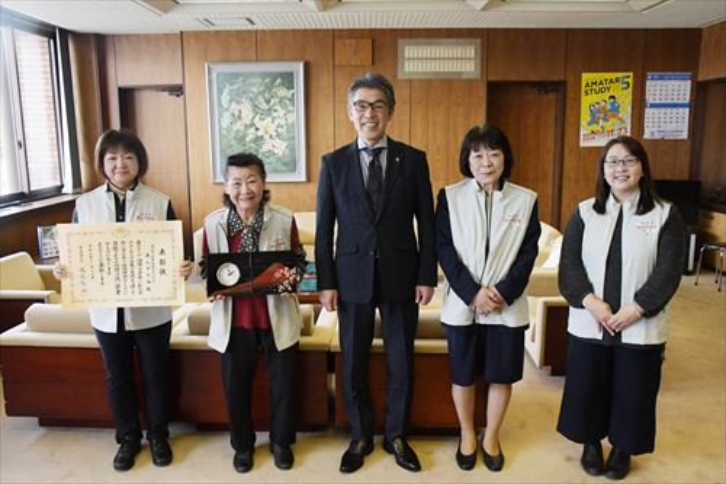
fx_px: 635
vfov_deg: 41.7
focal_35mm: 32
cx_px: 363
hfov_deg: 59.5
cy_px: 242
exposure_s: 1/320
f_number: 9
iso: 3200
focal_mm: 21
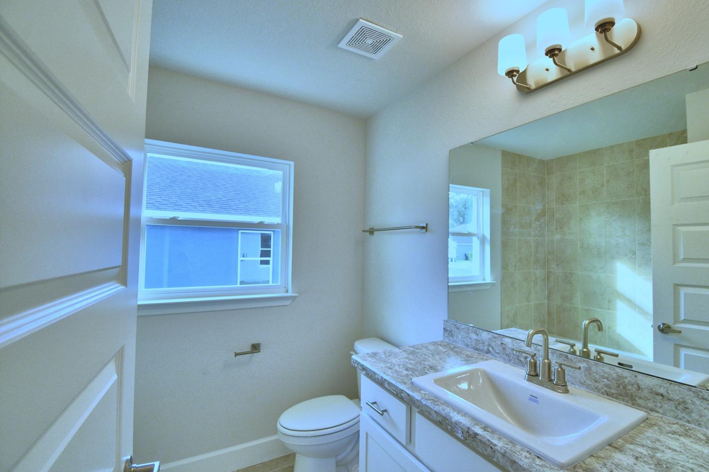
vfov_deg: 73.7
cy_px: 238
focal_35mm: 16
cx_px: 377
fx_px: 315
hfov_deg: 96.6
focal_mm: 10
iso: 220
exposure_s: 1/125
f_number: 4.5
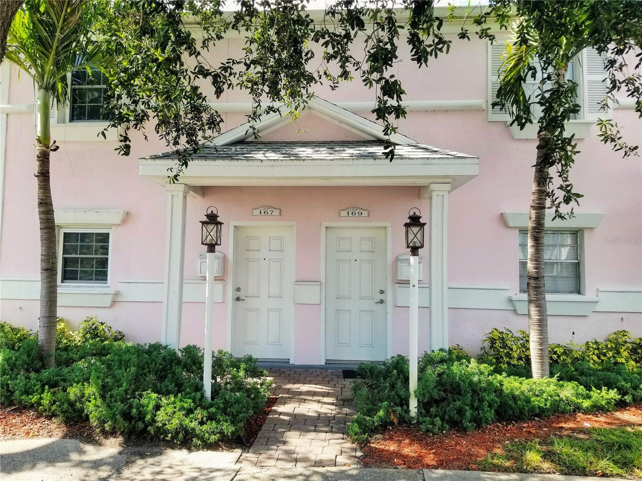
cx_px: 321
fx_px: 482
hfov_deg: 67.3
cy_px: 240
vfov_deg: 53.1
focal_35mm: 26
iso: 50
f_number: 1.7
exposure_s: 1/734
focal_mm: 4.25
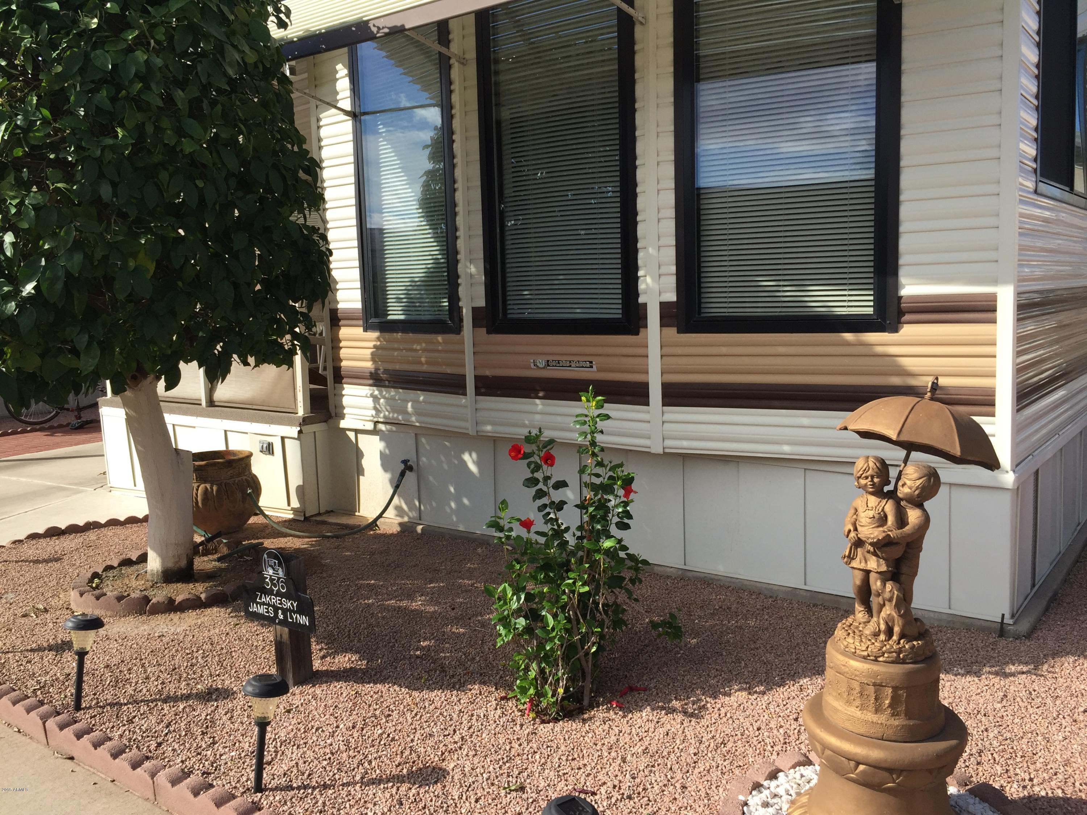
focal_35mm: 29
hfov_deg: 61.7
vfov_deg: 48.2
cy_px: 408
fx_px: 911
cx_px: 544
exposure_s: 1/1582
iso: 32
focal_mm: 4.15
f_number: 2.2
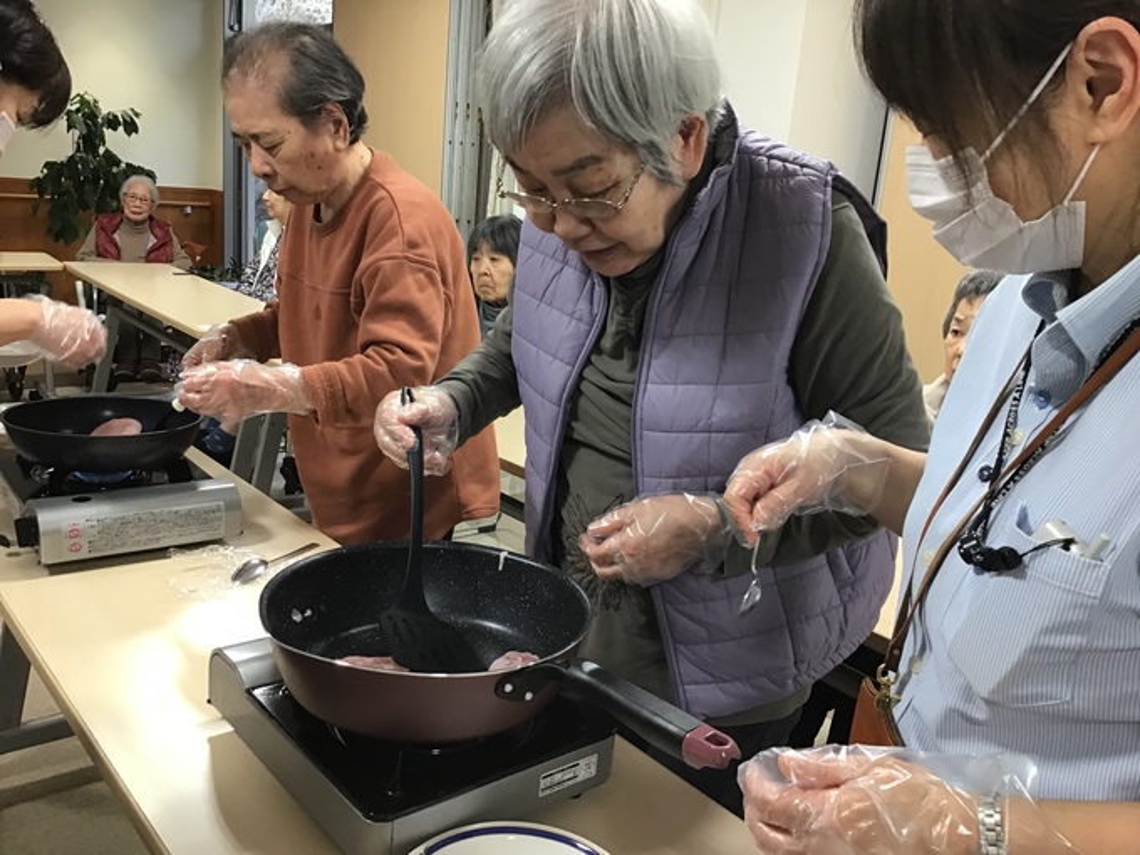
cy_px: 428
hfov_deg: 58.4
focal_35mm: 31
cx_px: 570
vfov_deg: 45.4
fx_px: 1021
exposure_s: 1/30
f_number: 2.4
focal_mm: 3.3
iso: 80
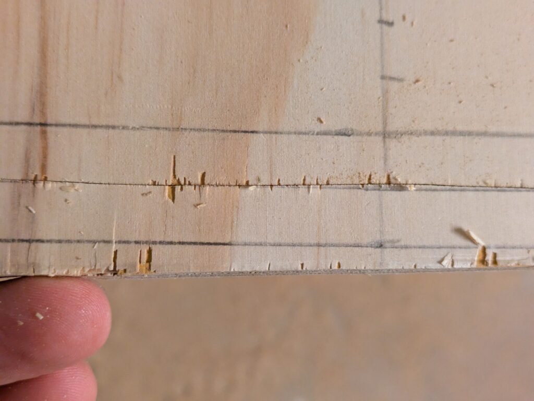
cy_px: 200
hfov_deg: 37.5
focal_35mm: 51
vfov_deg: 28.6
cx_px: 267
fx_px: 787
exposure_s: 1/50
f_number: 1.89
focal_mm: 5.43
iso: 640
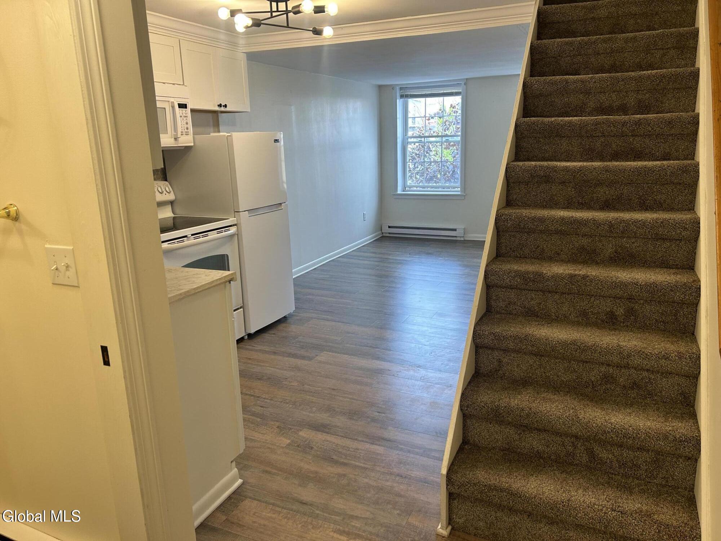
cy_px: 270
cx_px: 360
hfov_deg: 67.3
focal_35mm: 26
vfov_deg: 53.1
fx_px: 542
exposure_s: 1/120
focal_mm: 5.7
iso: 80
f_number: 1.5
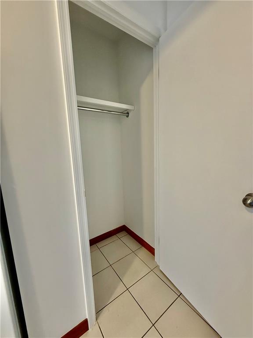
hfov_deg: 85.7
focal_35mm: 14
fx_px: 136
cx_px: 126
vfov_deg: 102.1
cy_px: 169
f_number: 2.2
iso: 250
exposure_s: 1/60
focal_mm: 2.22
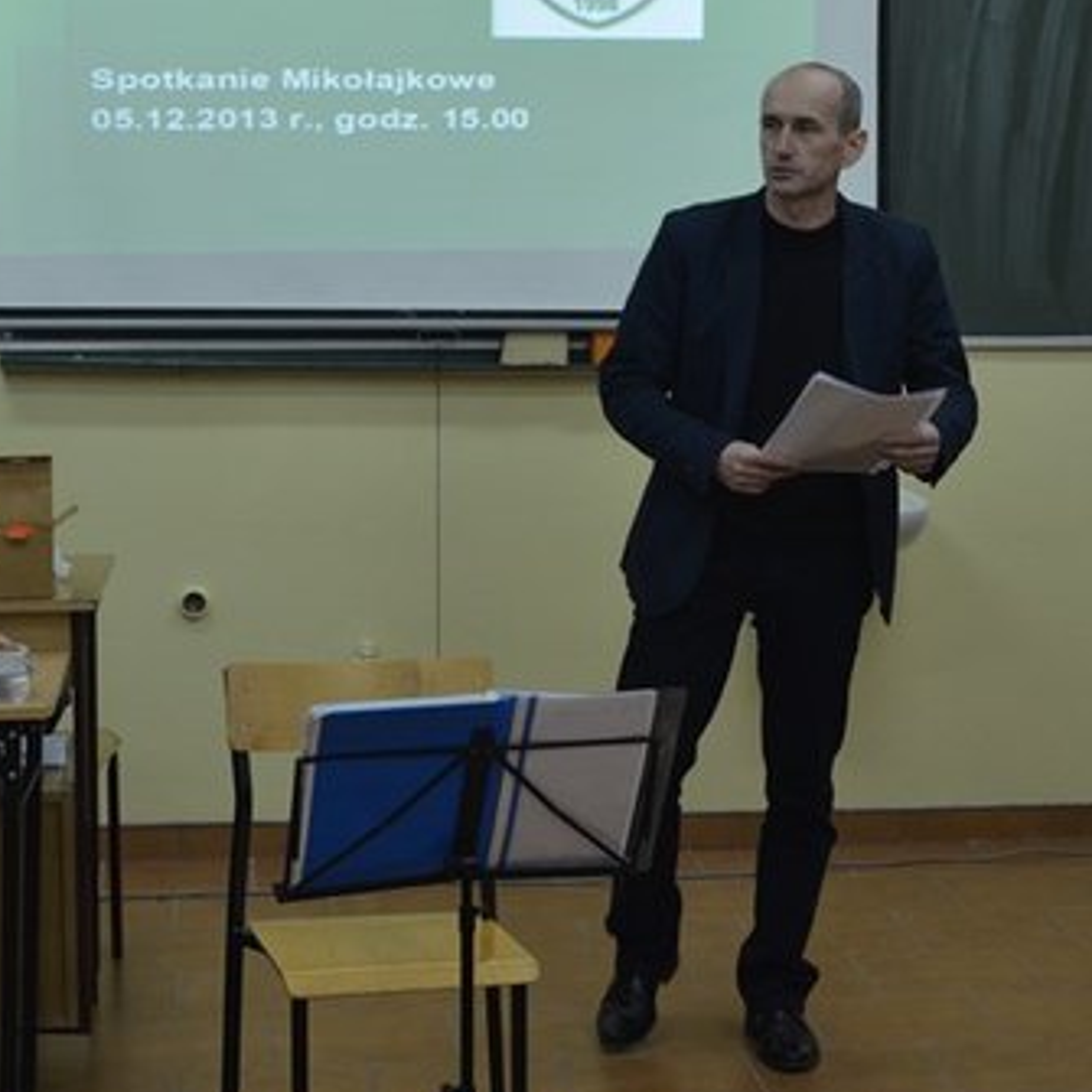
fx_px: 3176
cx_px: 590
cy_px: 435
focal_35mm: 89
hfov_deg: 19.5
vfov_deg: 19.5
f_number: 5.3
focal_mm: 36
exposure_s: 1/60
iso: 800
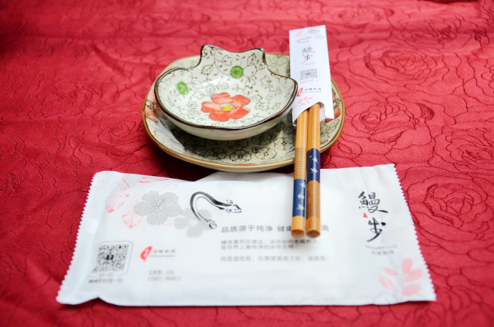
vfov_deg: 34.1
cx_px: 247
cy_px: 164
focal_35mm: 39
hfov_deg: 49.6
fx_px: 534
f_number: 4
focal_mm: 26
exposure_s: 1/4000
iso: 800
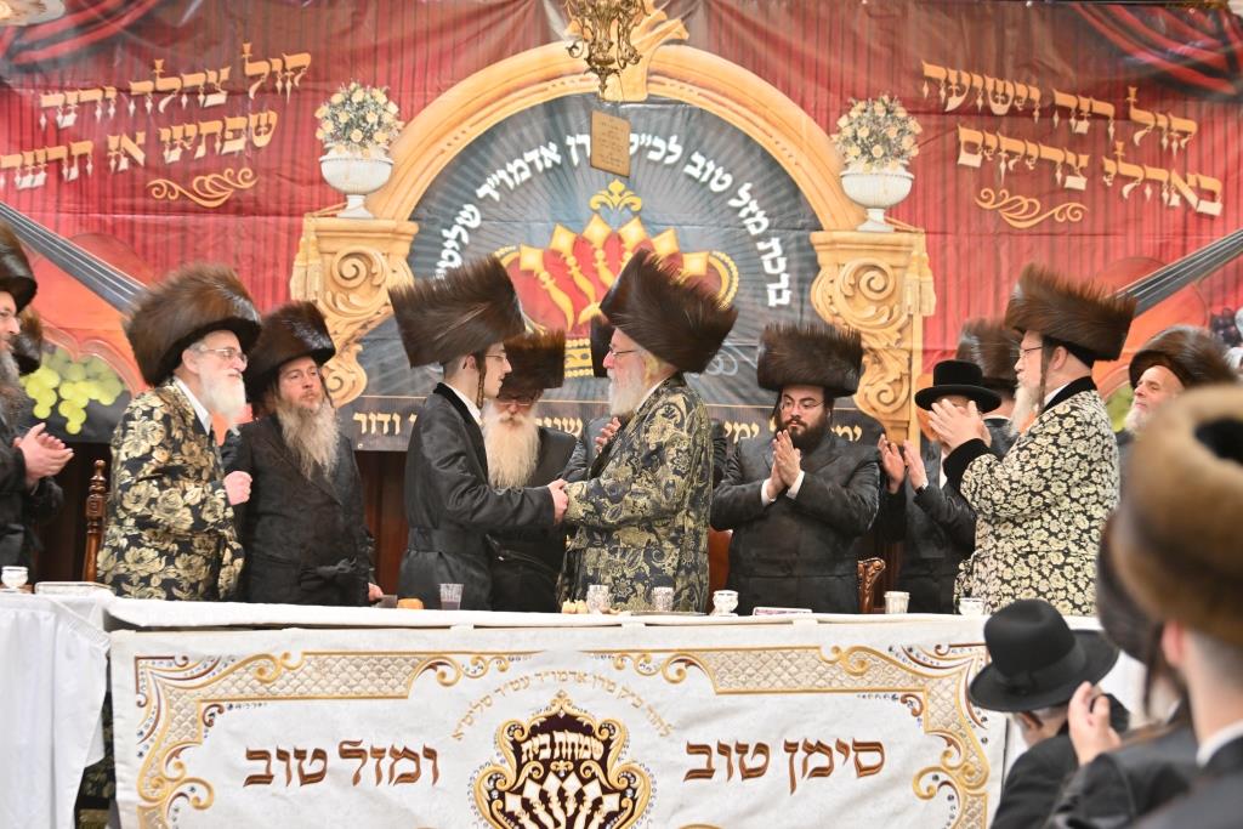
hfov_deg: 23.6
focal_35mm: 86
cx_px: 622
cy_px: 414
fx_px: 2970
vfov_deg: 15.9
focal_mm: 86
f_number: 4
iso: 800
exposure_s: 1/320
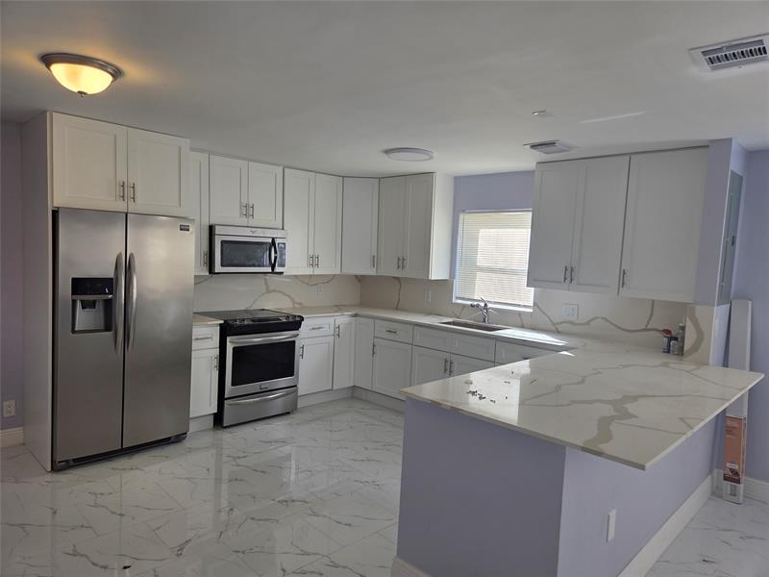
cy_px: 288
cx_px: 384
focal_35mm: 23
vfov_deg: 58.9
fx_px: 511
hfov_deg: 73.9
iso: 25
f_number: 1.8
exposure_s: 1/131
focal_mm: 5.4
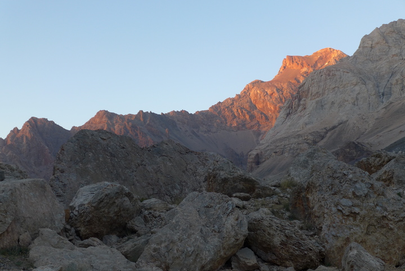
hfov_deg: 41.9
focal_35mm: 47
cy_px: 136
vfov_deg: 28.7
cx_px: 202
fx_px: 529
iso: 80
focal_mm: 9.2
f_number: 2
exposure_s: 1/125
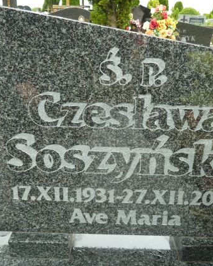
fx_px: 291
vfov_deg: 49.0
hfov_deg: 40.2
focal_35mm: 37
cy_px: 140
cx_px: 108
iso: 80
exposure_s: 1/50
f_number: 3.3
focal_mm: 4.1
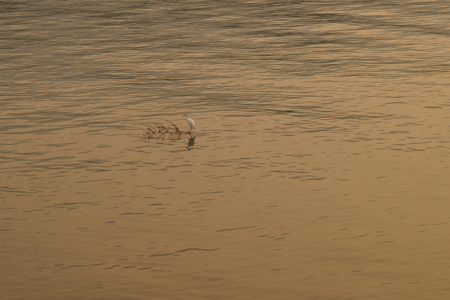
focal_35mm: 131
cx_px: 191
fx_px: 1637
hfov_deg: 15.7
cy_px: 134
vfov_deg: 10.5
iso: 100
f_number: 8
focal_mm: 70
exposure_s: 1/320
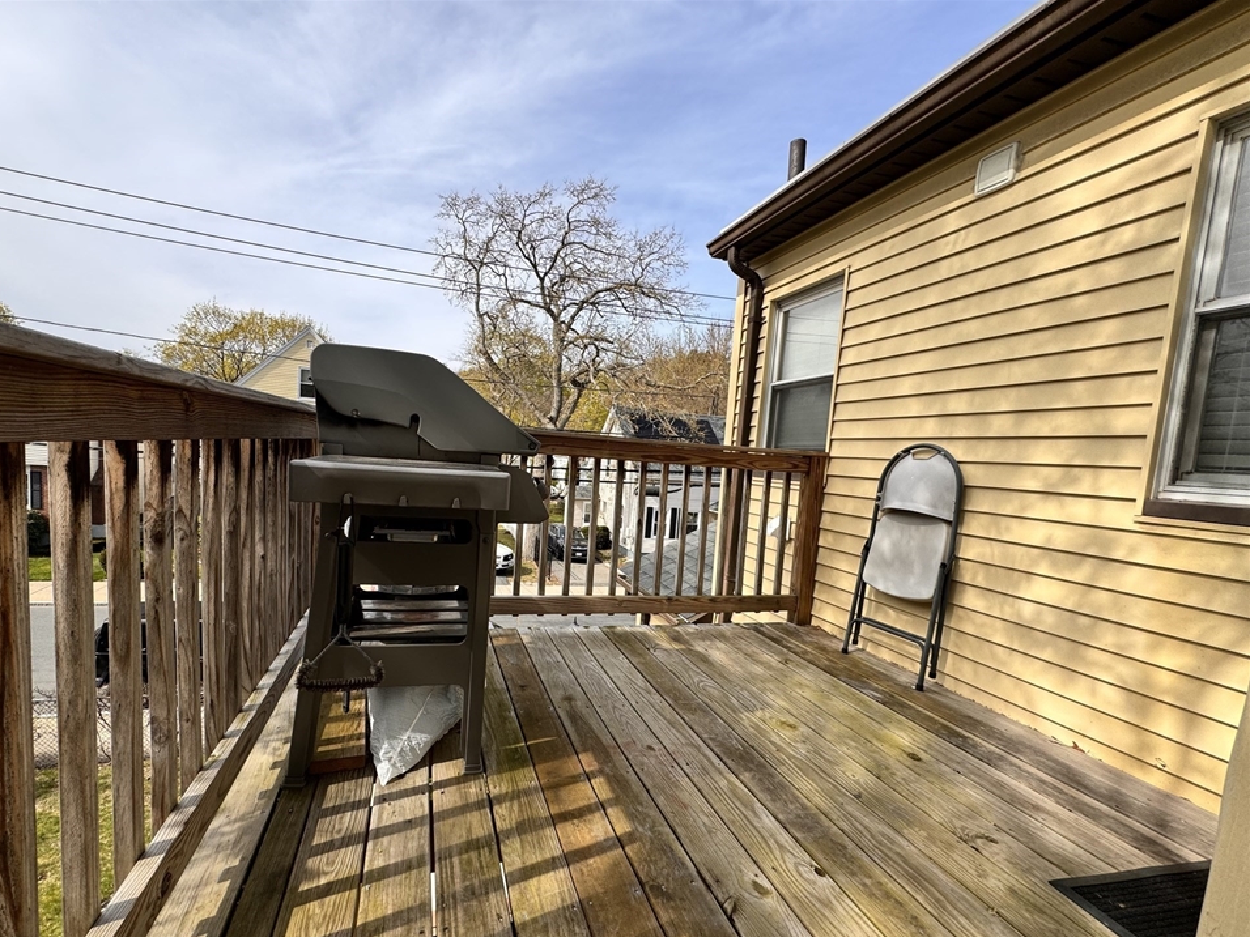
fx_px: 542
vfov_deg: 81.6
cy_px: 501
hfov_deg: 98.0
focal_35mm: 15
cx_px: 582
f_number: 2.2
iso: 50
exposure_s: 1/858
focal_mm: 2.22
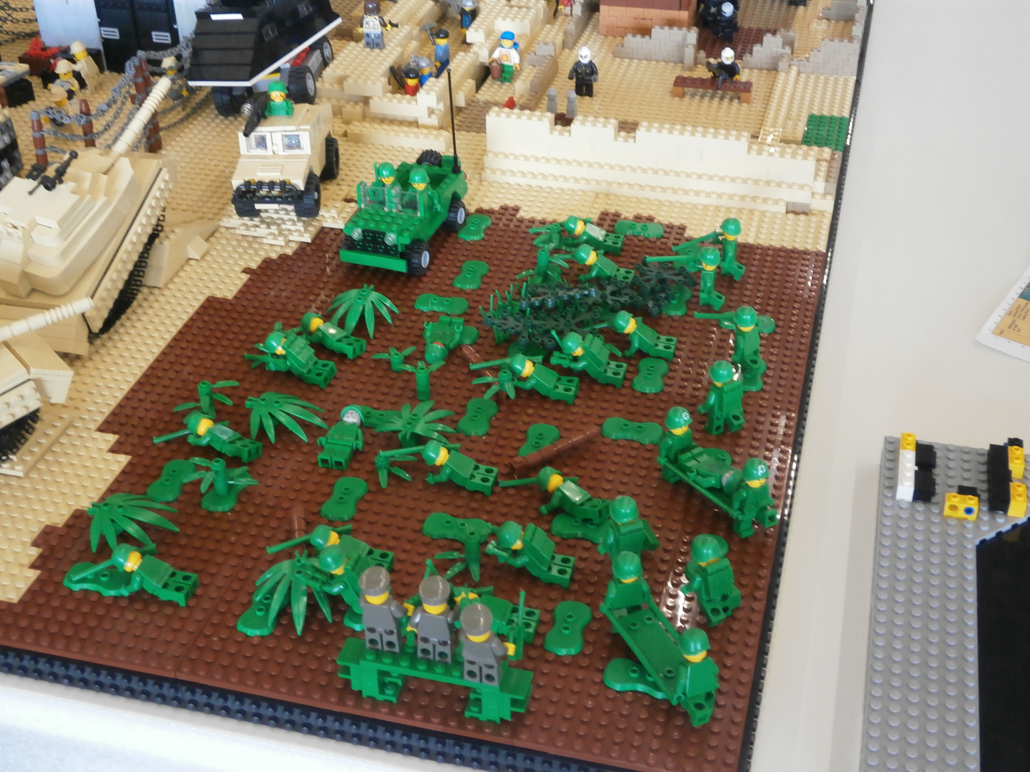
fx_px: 1398
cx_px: 515
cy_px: 386
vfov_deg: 30.9
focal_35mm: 47
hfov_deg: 40.4
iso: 200
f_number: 3.4
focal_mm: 8.3
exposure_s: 1/13
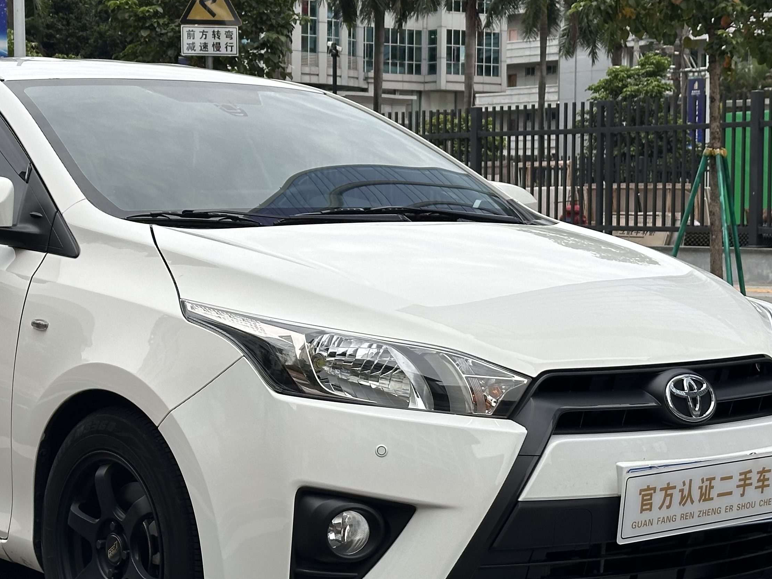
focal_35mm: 87
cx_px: 242
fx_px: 1940
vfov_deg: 17.0
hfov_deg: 22.4
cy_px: 278
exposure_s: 1/830
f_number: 1.78
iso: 64
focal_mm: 6.86
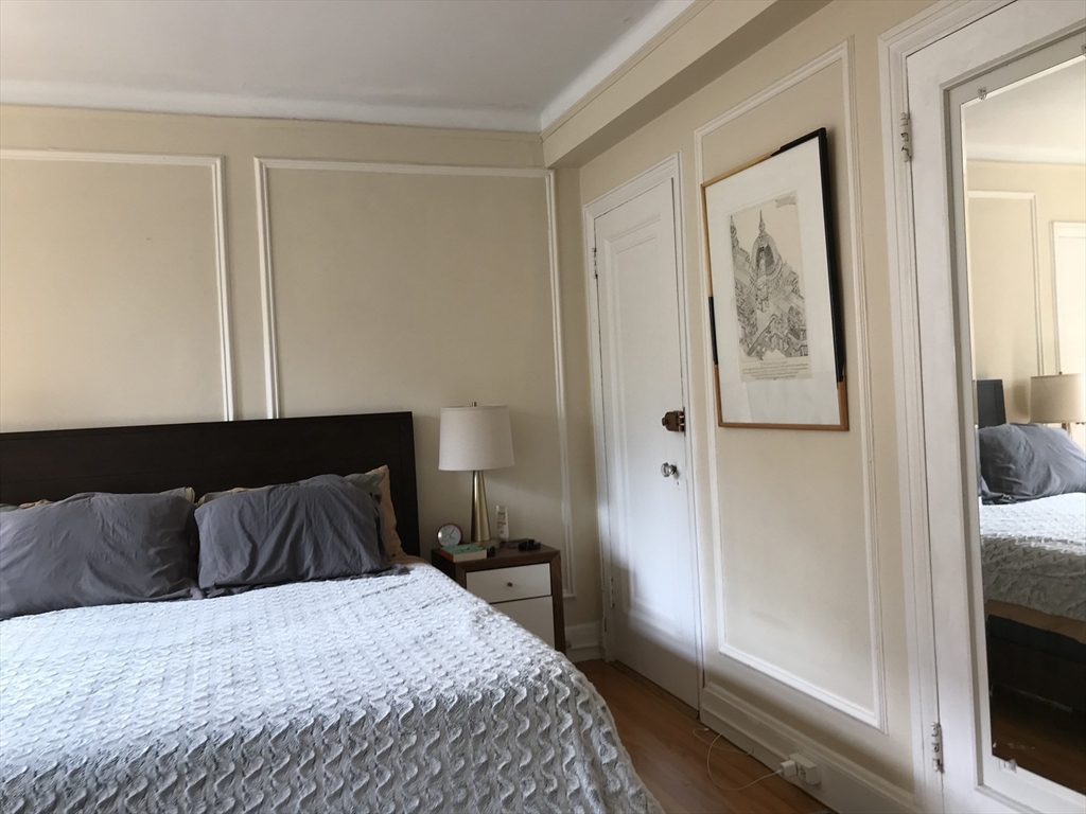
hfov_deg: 63.4
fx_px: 878
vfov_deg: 49.7
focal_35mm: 28
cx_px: 543
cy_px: 407
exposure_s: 1/60
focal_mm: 3.99
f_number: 1.8
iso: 25
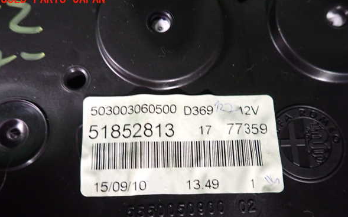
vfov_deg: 45.9
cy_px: 124
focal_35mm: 27
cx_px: 175
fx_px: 256
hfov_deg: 68.4
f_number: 2
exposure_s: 1/30
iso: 800
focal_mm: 4.5
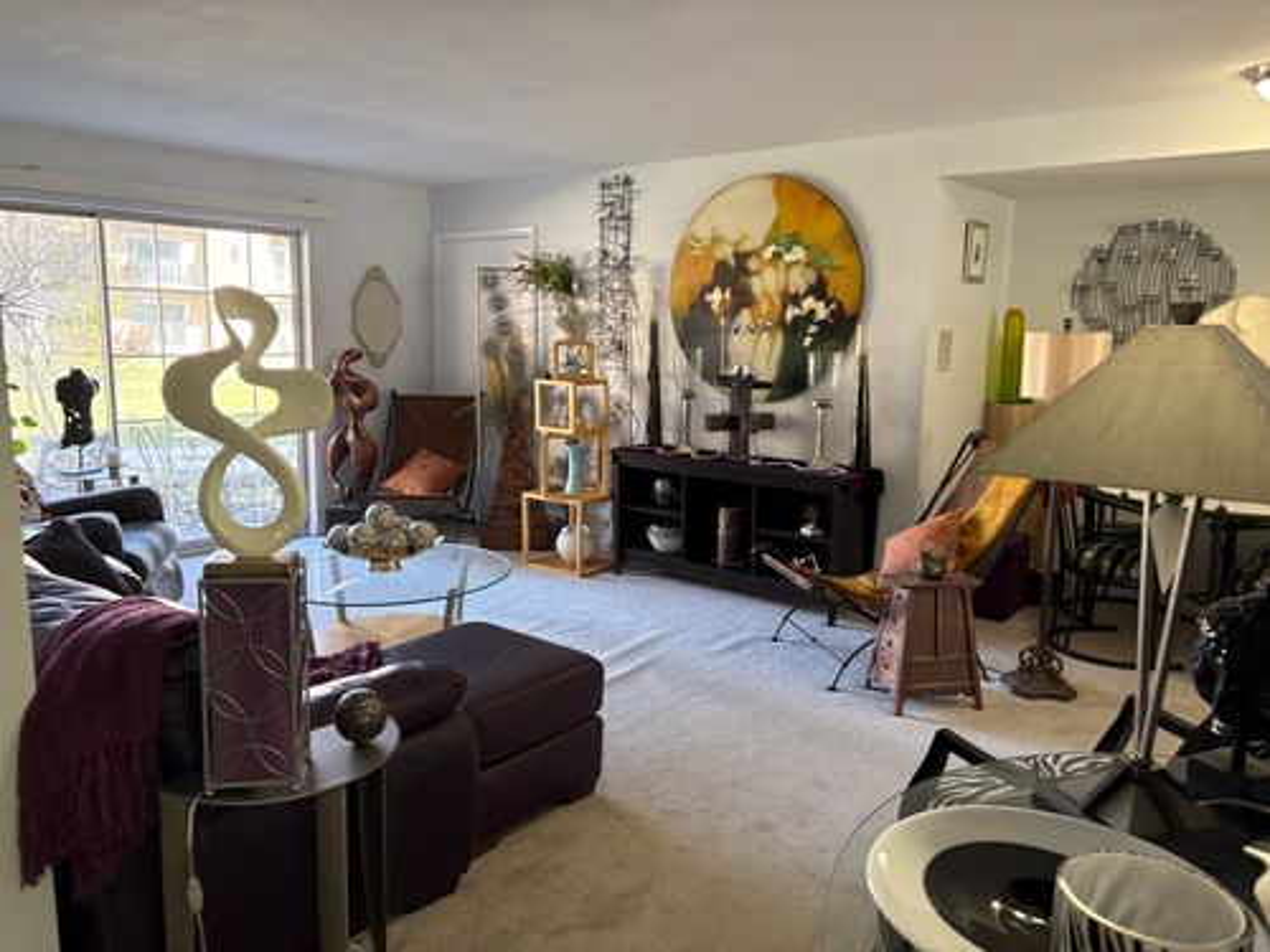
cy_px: 476
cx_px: 635
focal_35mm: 26
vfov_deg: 53.1
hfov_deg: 67.3
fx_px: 954
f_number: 1.6
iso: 200
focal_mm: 5.96
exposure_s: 1/60
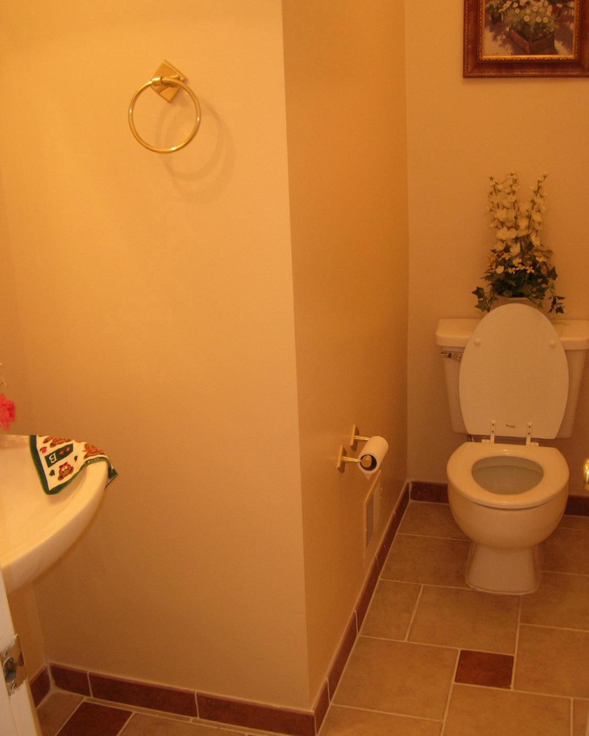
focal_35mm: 36
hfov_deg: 41.2
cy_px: 389
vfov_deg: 50.2
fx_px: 784
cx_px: 297
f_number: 2.9
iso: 125
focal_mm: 5.7
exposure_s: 1/30
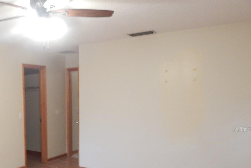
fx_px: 279
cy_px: 129
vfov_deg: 32.7
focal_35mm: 40
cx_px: 48
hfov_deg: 45.8
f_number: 3
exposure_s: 1/15
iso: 400
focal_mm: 4
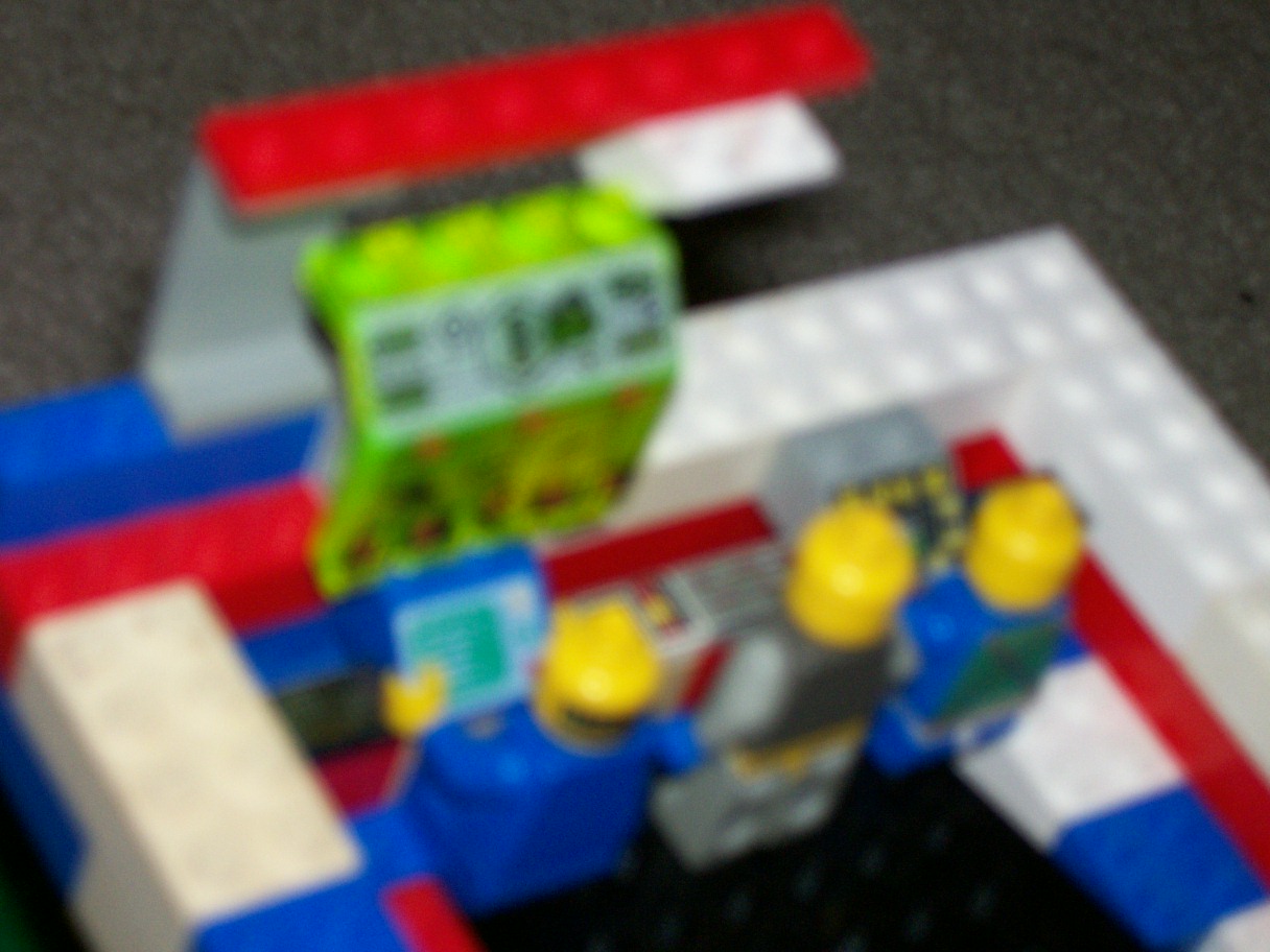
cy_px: 476
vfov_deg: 14.5
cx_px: 635
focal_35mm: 102
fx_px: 3742
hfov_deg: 19.3
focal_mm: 16.8
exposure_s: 1/157
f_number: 4.6
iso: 140
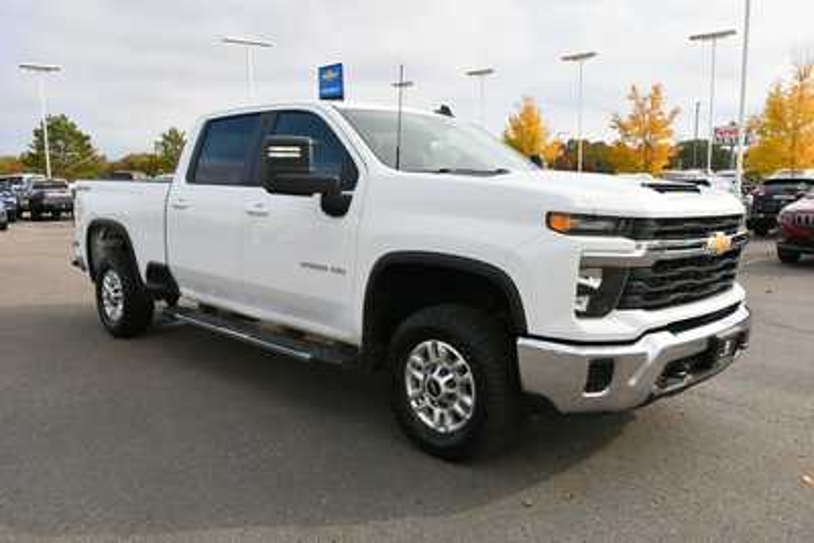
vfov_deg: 43.6
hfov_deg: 61.9
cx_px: 407
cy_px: 272
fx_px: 679
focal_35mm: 30
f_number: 8
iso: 110
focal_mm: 20
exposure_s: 1/250
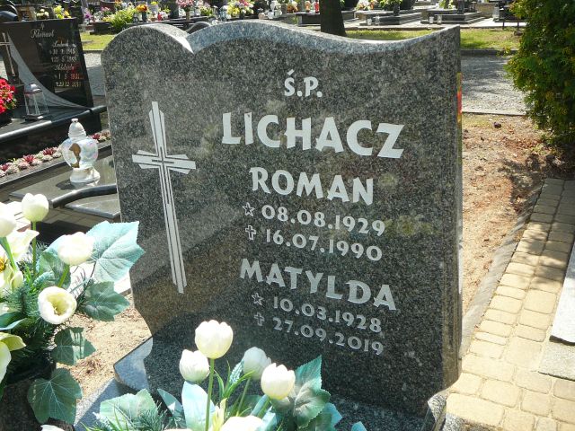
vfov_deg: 40.7
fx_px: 581
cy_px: 216
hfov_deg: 52.6
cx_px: 288
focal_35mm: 35
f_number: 2.8
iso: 80
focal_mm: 5.2
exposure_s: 1/500
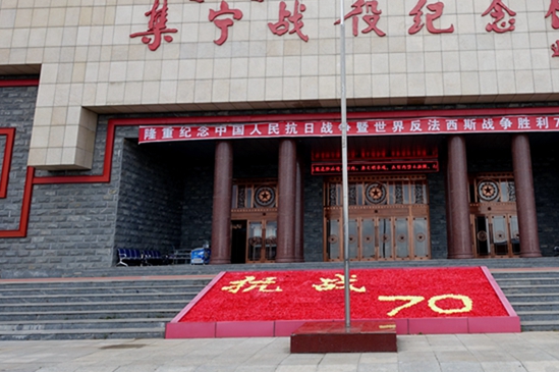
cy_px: 113
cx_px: 373
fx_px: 543
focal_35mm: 35
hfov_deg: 53.4
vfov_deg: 37.2
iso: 125
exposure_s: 1/320
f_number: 5.6
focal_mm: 8.8
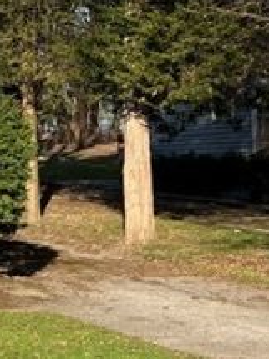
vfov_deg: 18.6
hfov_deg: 12.6
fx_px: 1089
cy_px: 94
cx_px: -247
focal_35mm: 105
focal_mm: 5.7
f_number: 1.5
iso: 50
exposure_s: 1/4444
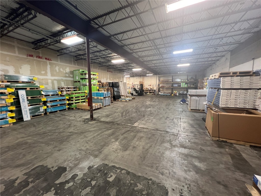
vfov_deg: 89.9
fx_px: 98
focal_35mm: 13
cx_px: 130
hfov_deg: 106.2
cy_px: 98
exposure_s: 1/60
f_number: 1.8
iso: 250
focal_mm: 1.57
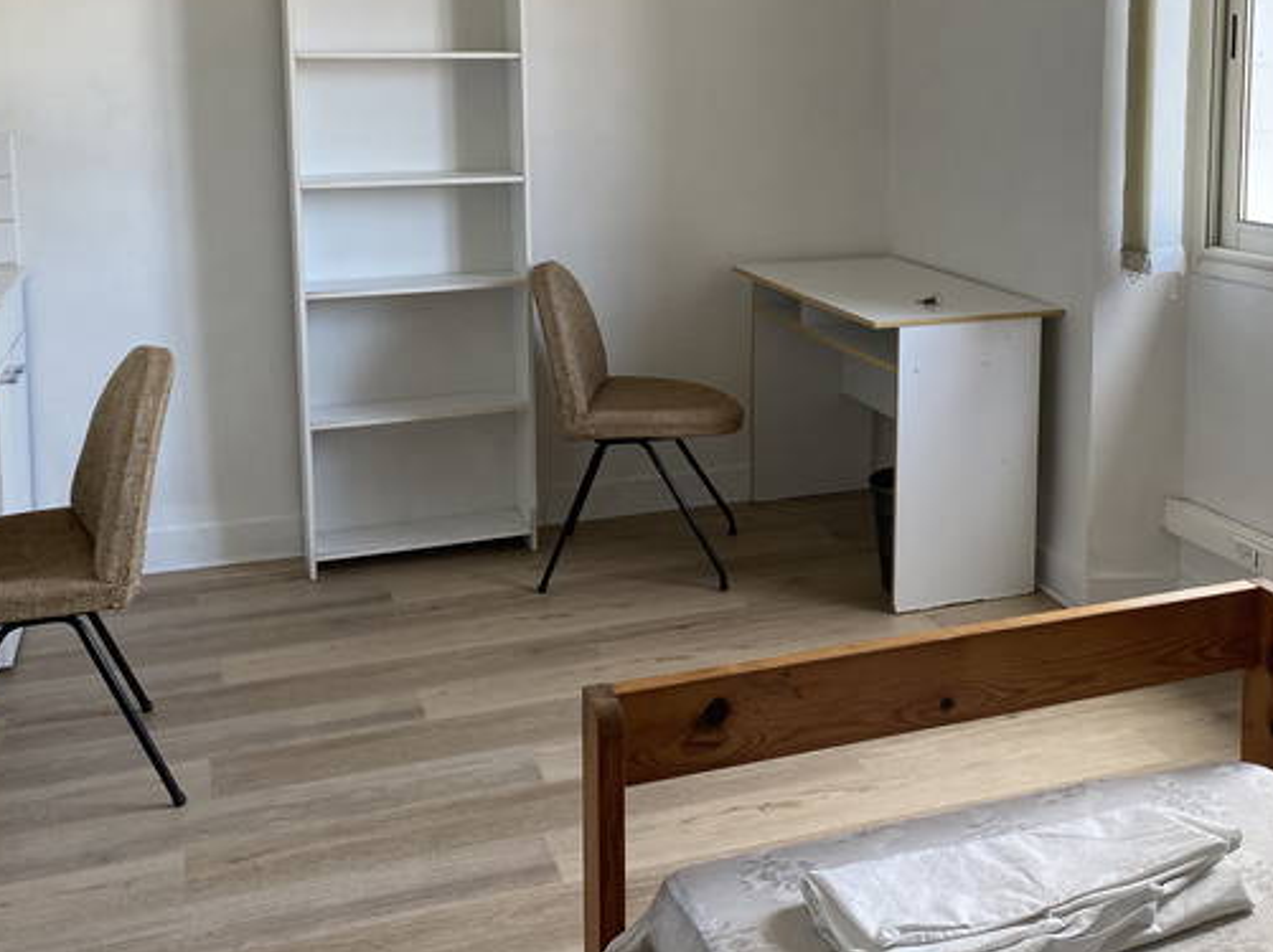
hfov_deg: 45.1
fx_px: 1507
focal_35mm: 41
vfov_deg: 34.3
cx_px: 846
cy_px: 231
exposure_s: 1/121
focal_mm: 4.25
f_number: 1.8
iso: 64
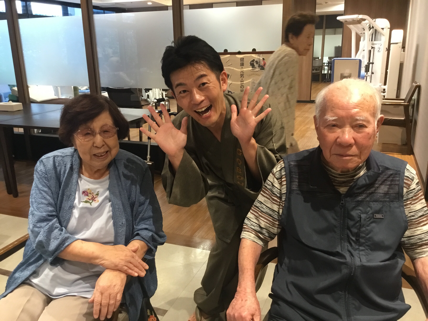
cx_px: 214
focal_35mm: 31
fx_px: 383
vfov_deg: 45.4
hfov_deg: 58.4
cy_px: 160
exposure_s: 1/30
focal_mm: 3.3
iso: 125
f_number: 2.4
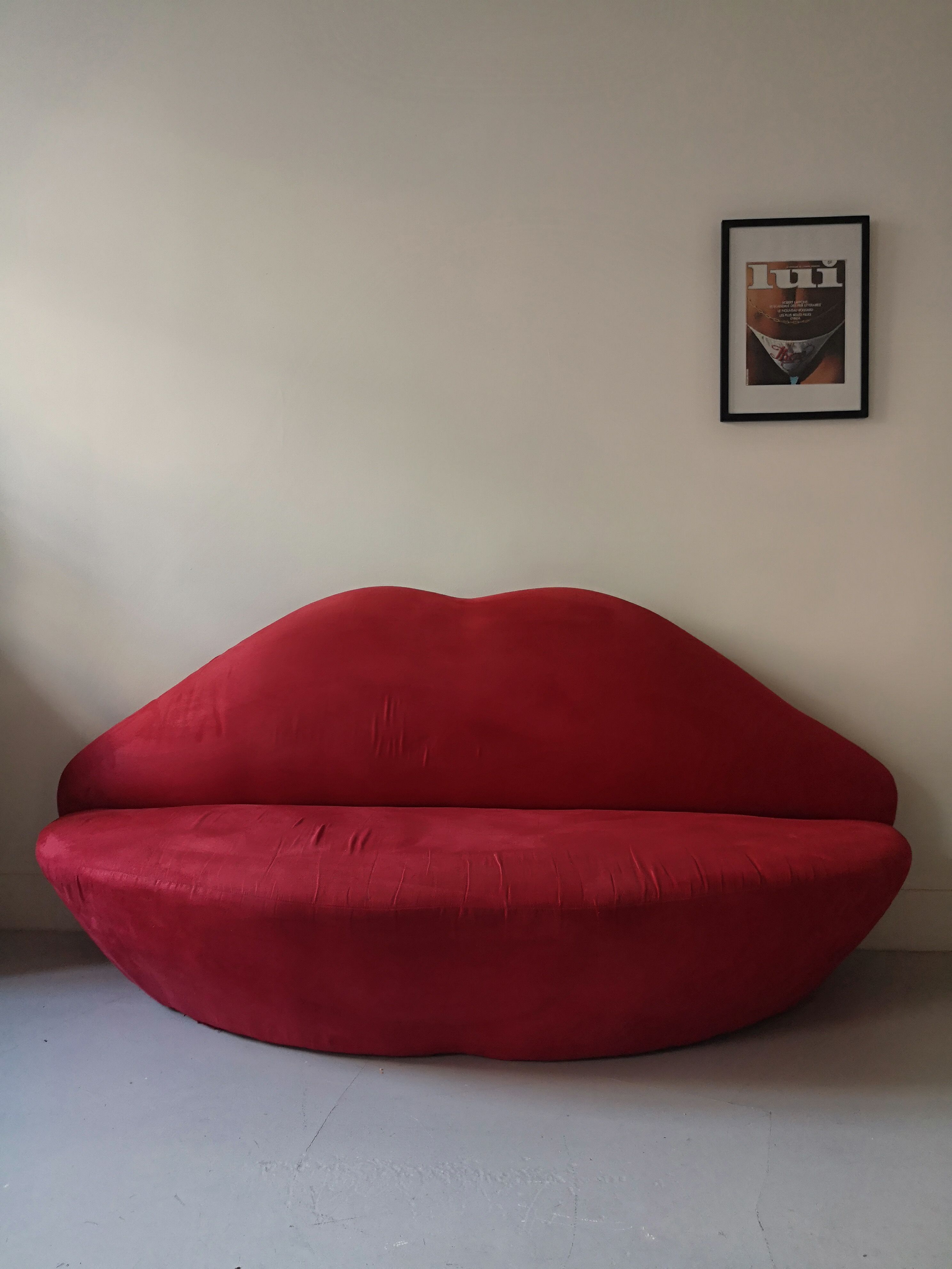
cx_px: 476
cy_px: 634
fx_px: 990
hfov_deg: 51.4
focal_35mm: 27
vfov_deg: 65.3
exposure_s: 1/33.3
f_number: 1.8
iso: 160
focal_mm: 3.95
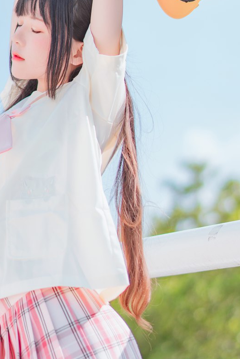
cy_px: 51
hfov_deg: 11.9
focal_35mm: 115
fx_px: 1149
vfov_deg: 17.6
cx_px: 46
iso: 100
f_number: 1.4
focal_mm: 50
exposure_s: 1/3200
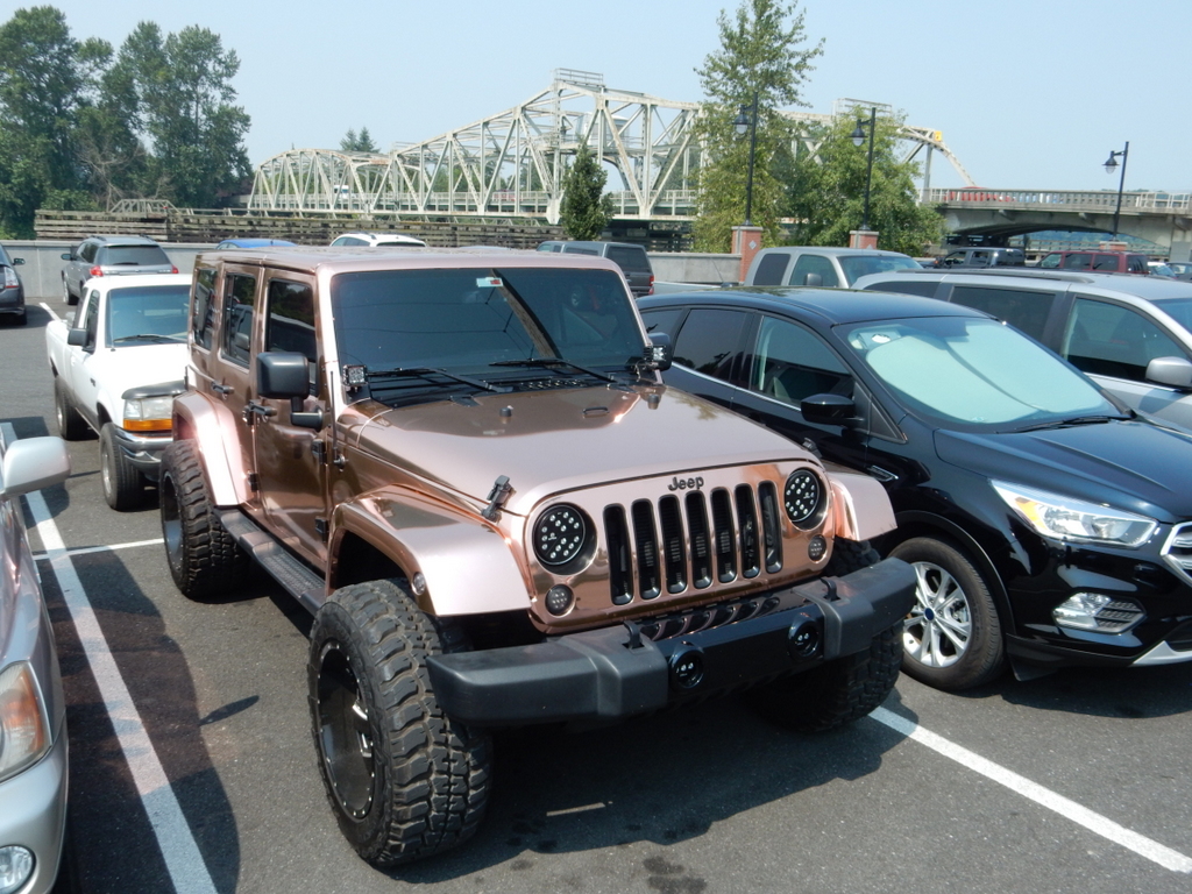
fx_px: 1033
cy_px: 447
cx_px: 596
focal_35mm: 30
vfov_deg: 46.8
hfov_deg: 60.0
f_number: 4
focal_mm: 5.4
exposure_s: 1/640
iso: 125
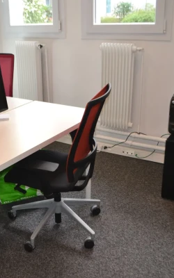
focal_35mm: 42
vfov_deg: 47.2
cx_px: 29
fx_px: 319
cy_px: 139
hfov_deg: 29.7
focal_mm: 18
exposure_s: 1/80
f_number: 4
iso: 400
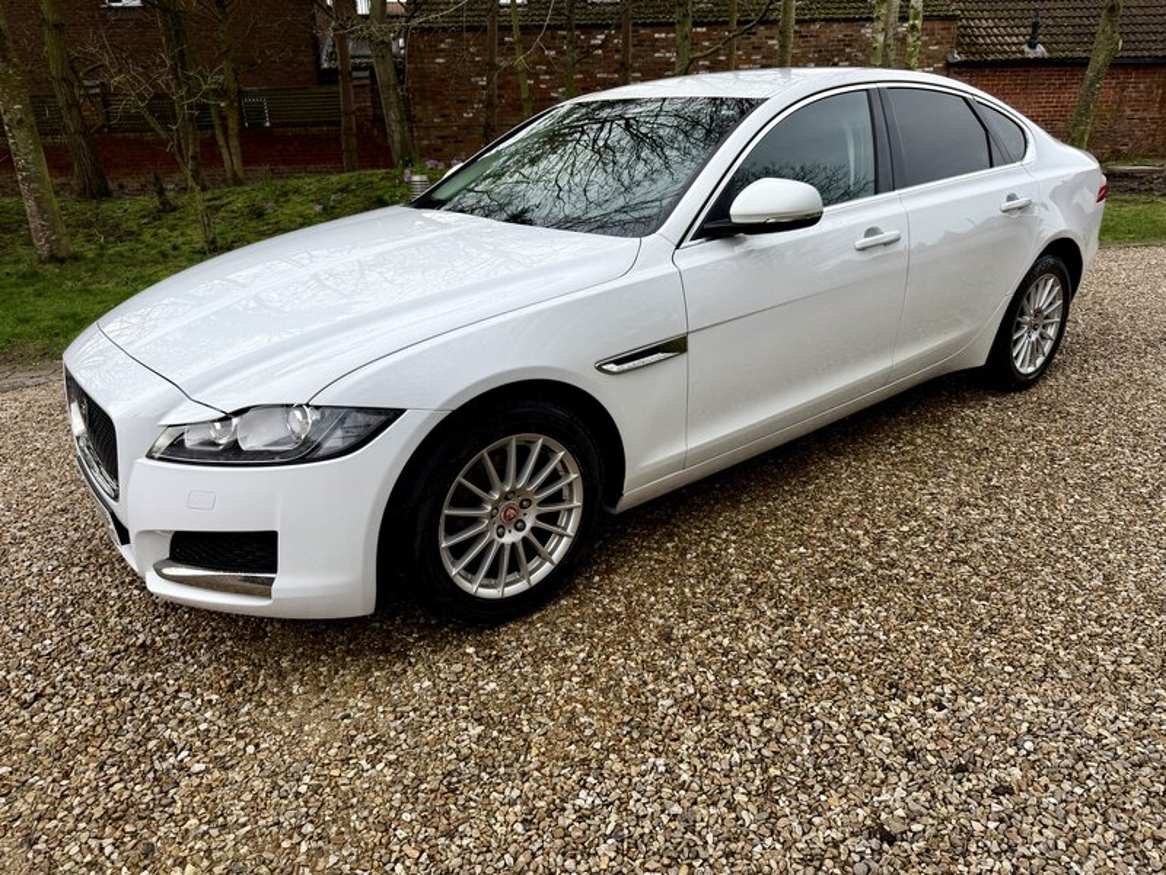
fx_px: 808
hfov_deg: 71.6
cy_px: 438
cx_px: 583
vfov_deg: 56.8
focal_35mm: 24
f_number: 1.78
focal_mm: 6.76
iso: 80
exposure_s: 1/1727
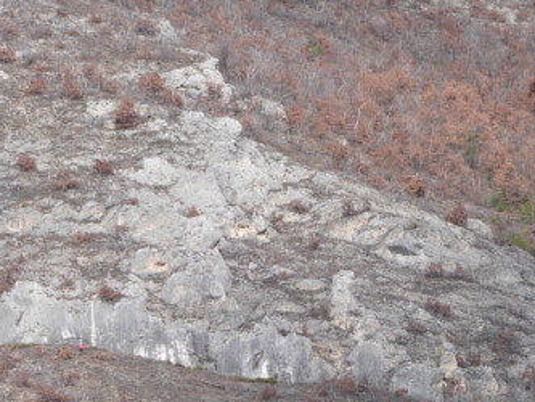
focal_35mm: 389
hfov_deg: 5.1
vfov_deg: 3.8
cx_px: 352
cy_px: 279
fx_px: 6014
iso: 100
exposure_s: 1/400
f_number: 5.6
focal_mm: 46.6
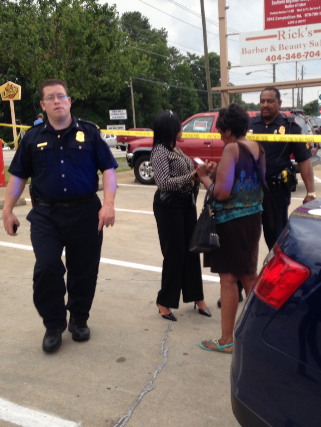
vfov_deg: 42.1
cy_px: 211
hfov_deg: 32.1
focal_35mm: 45
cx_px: 197
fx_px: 556
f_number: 2.4
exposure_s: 1/120
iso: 50
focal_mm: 4.12
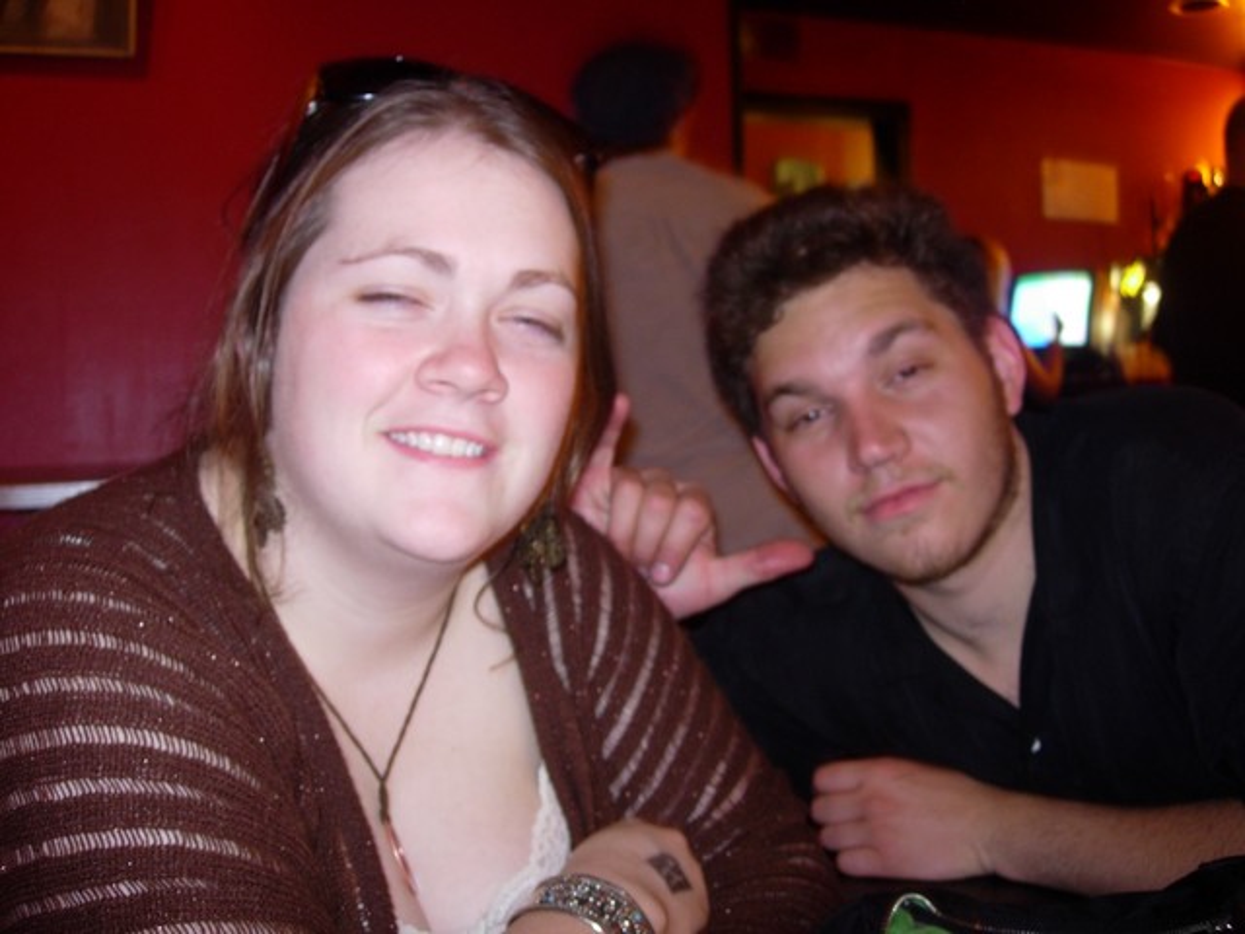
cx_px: 622
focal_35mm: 38
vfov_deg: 37.7
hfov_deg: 49.0
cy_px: 467
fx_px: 1367
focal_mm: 7.8
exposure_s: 1
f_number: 2.8
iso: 79
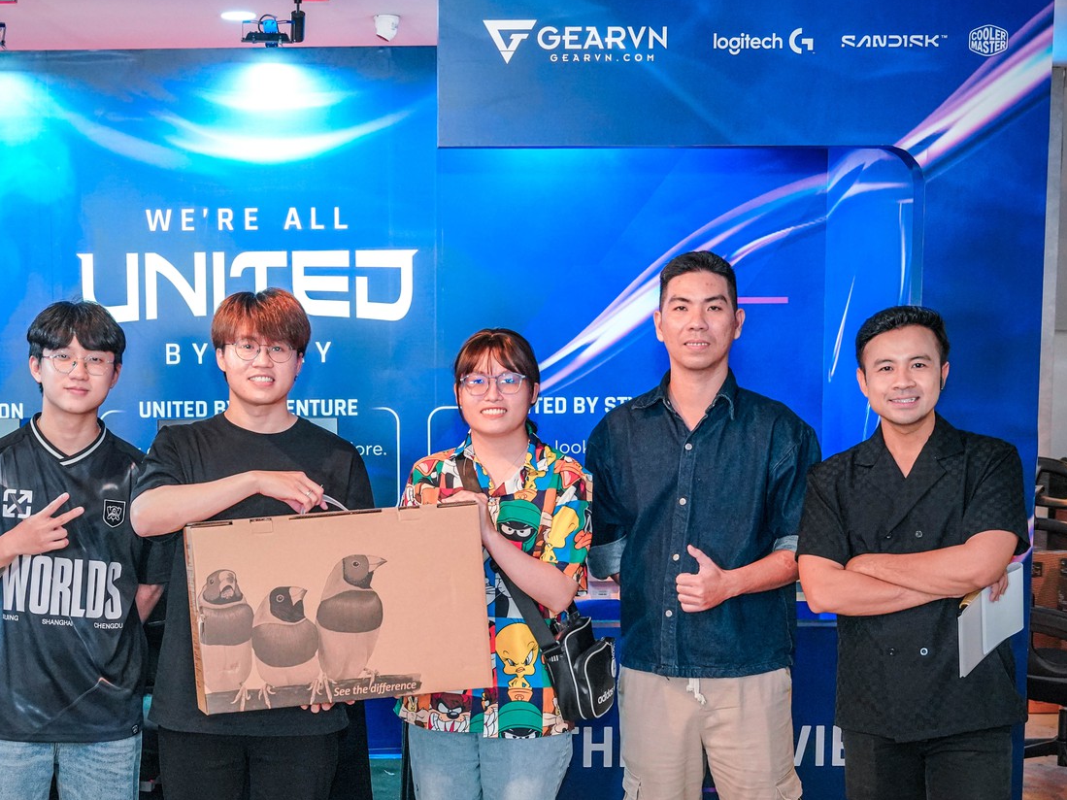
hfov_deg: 30.4
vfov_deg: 23.2
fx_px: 1942
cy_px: 534
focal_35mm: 63
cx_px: 318
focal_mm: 36
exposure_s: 1/160
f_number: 4
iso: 4000
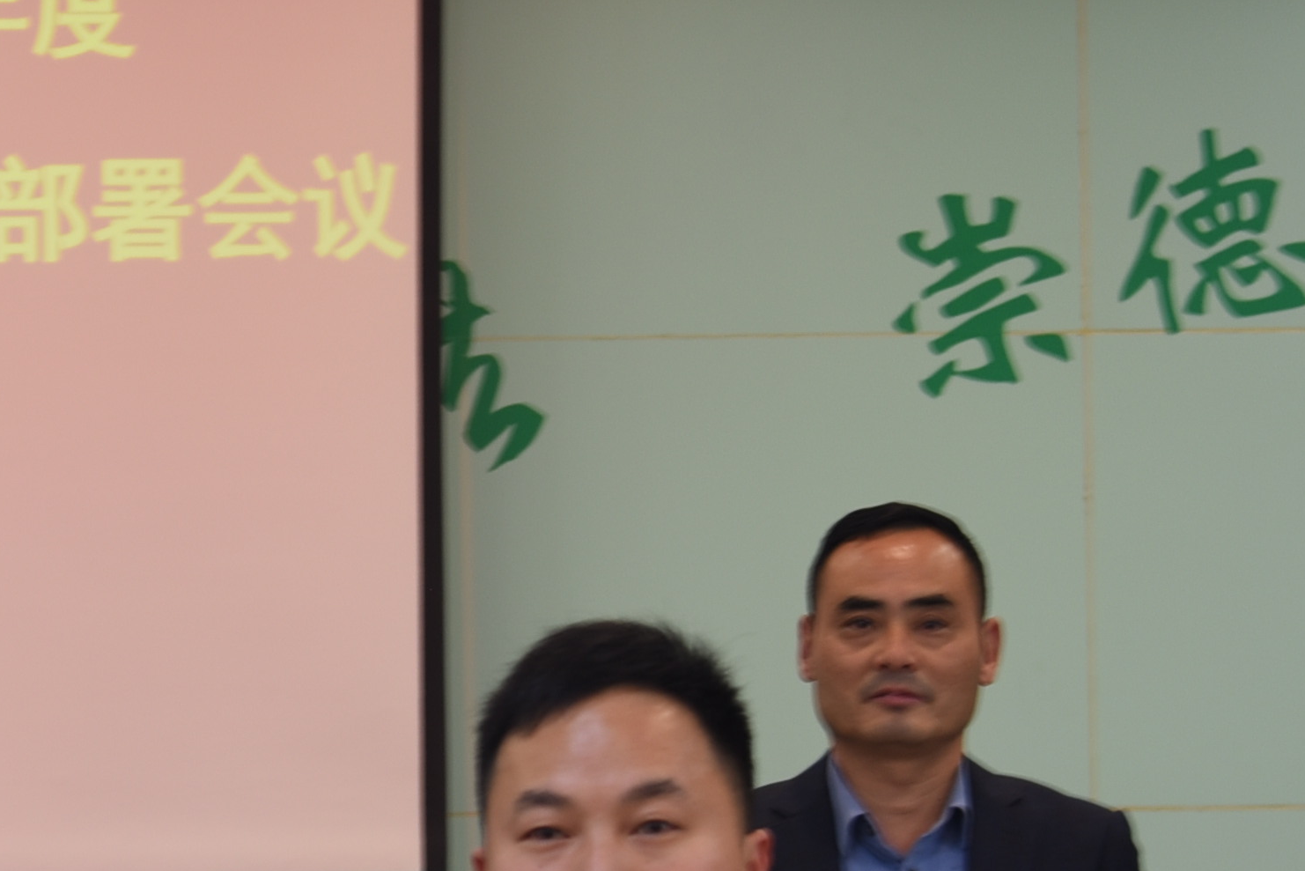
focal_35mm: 203
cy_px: 591
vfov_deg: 6.8
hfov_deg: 10.1
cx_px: -10
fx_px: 7360
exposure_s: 1/10
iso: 125
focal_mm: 50
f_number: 4
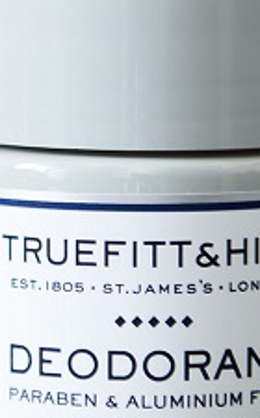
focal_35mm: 341
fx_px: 3878
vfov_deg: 6.2
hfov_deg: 3.8
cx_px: -122
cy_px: 87
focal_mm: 70
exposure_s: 1/1.59
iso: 40
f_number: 3.5
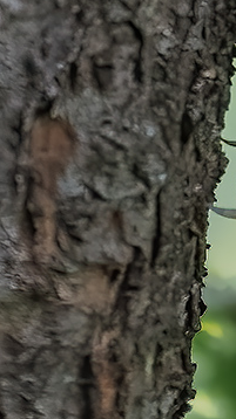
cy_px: -160
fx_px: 52840
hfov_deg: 0.3
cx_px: 559
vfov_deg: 0.5
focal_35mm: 4743
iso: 10000
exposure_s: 1/800
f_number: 7.1
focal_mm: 600
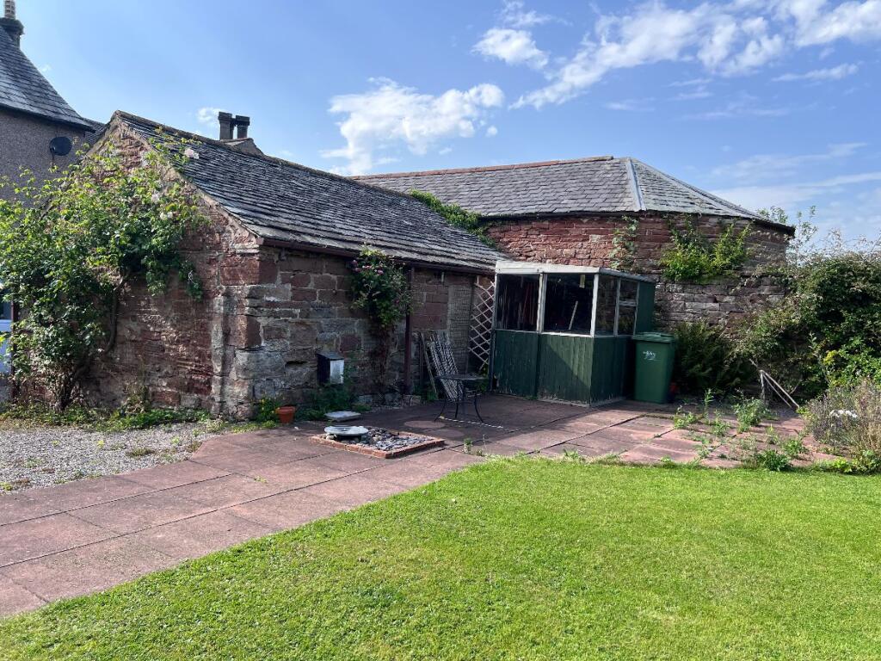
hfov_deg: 67.3
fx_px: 662
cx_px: 440
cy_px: 330
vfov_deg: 53.1
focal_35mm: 26
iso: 50
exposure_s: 1/1531
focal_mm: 5.7
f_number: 1.5
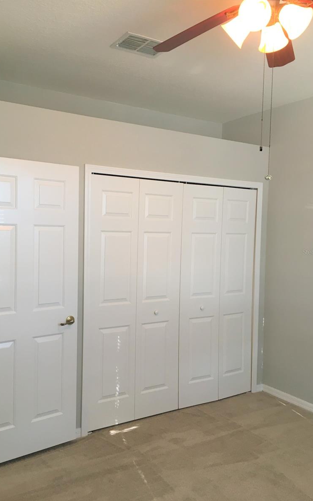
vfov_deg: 61.2
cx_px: 143
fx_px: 423
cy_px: 252
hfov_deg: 40.6
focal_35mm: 31
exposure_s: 1/30
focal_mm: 4.15
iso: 50
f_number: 2.2
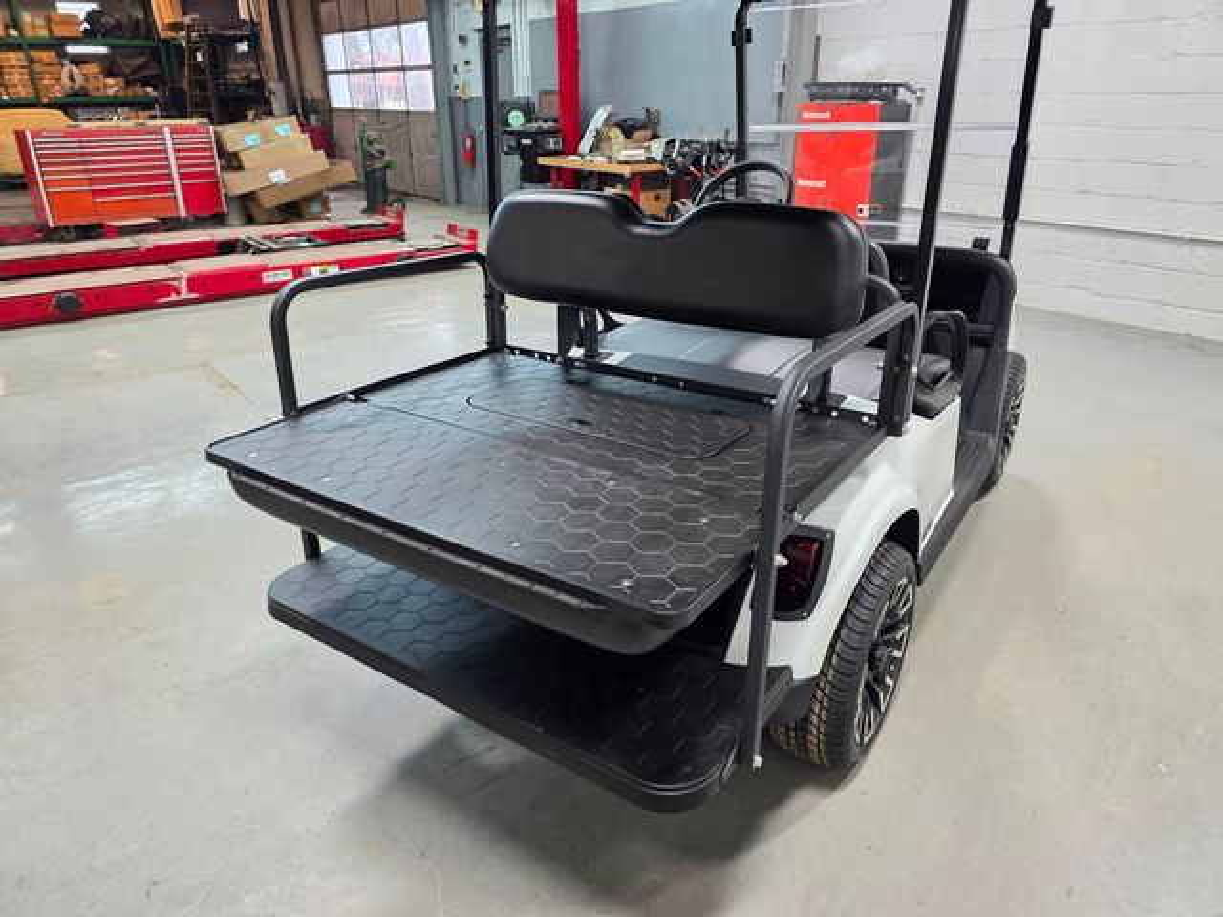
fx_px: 813
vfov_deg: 58.9
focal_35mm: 23
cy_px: 458
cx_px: 612
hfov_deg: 73.9
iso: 250
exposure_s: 1/120
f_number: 1.7
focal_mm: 6.3
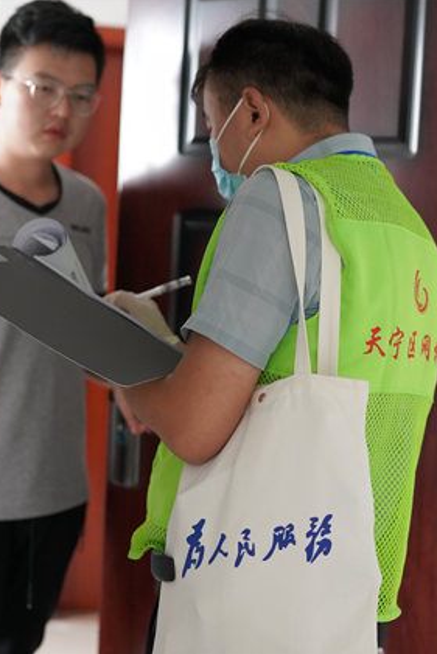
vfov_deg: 26.6
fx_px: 1383
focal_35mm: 76
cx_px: 300
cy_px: 326
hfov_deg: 17.9
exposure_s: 1/250
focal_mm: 50
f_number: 2.8
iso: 5000
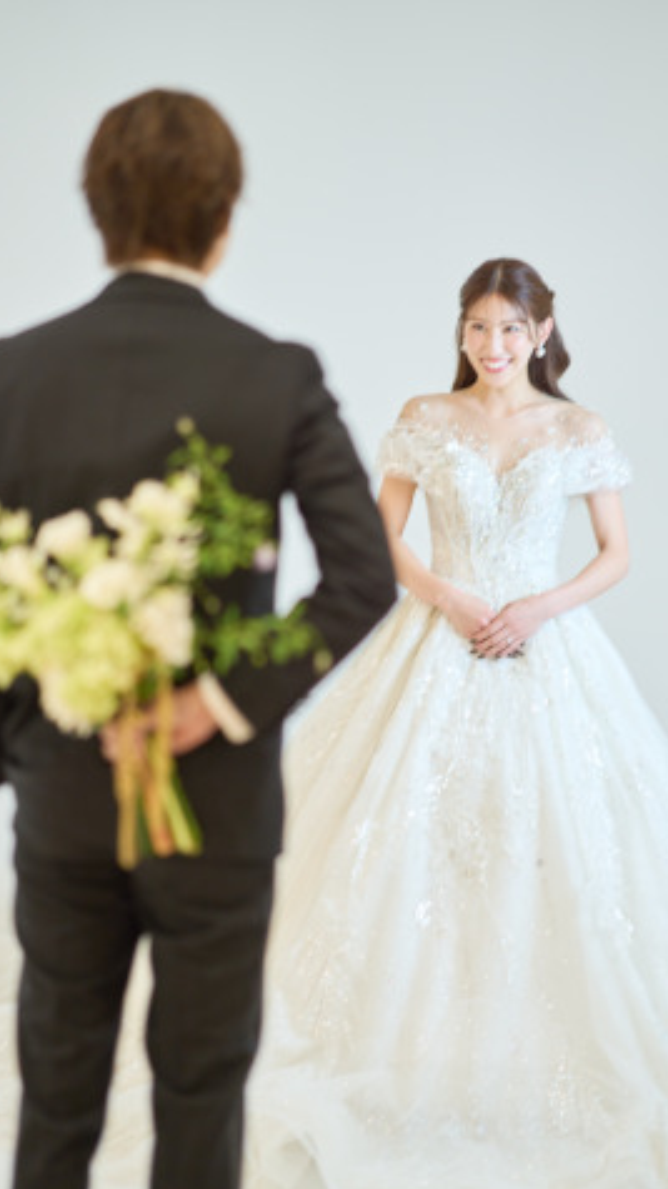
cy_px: 598
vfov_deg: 23.7
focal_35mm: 90
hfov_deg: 13.4
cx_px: 348
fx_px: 2836
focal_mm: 85
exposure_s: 1/80
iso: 200
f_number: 1.4
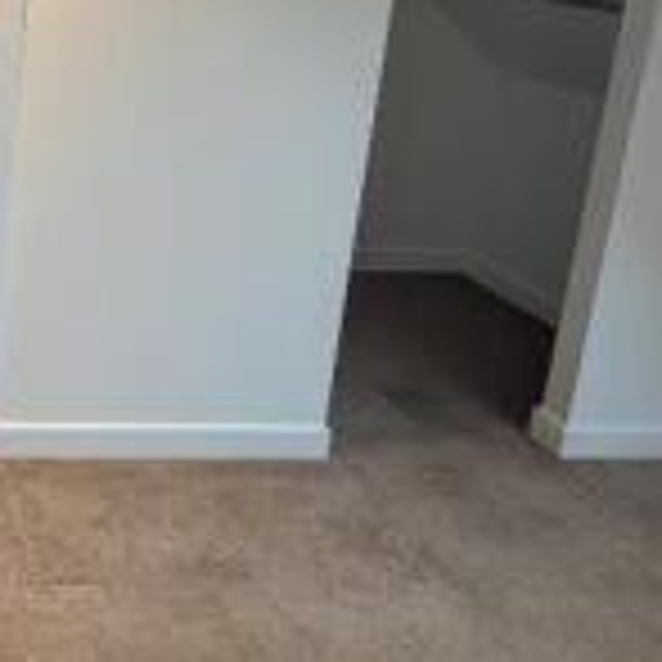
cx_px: -108
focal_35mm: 42
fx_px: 909
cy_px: 79
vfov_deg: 37.6
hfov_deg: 33.5
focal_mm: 2.02
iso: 75
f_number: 1.7
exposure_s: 1/33.1
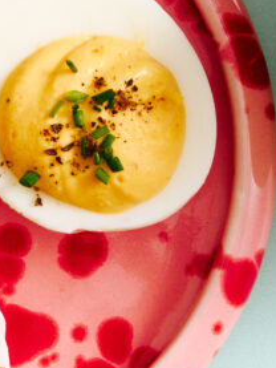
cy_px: 122
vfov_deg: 4.0
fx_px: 5301
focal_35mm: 499
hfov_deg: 3.0
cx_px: 25
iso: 400
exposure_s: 1/200
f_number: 20
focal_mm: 90
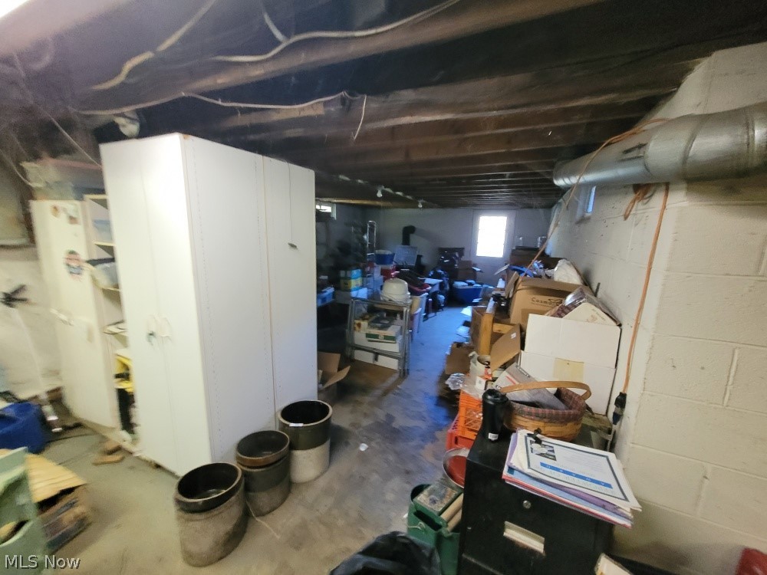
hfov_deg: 106.2
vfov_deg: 89.9
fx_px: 288
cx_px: 384
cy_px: 288
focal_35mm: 13
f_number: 2.2
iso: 400
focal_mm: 1.74
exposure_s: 1/30
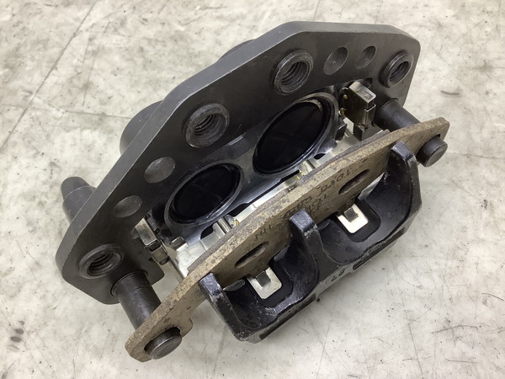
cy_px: 190
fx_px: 452
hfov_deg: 58.4
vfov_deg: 45.4
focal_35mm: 31
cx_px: 252
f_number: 2.4
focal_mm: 3.3
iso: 125
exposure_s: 1/60
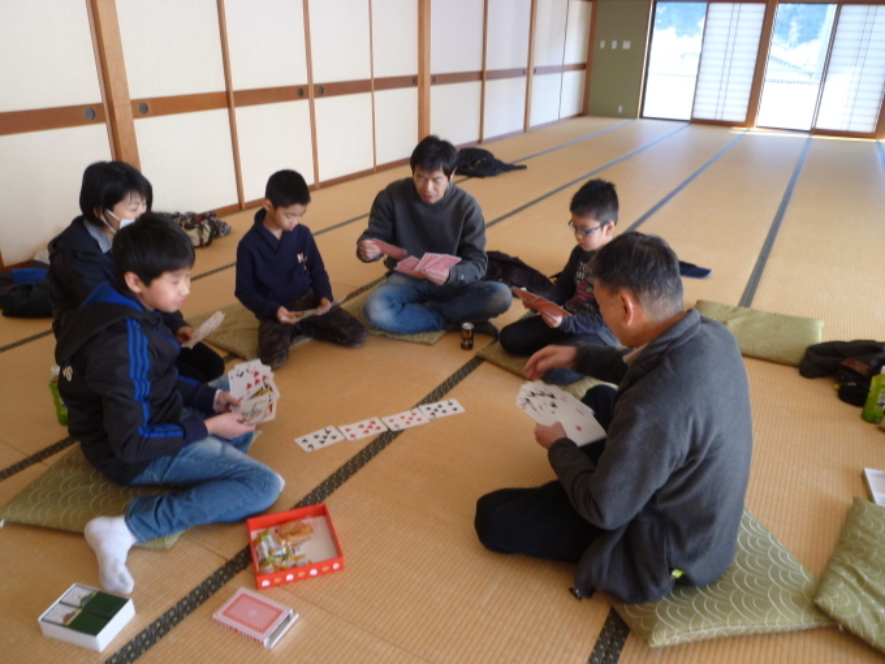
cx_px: 442
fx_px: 639
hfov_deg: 69.4
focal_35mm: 25
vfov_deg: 54.9
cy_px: 332
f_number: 2.8
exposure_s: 1/30
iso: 100
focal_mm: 4.5
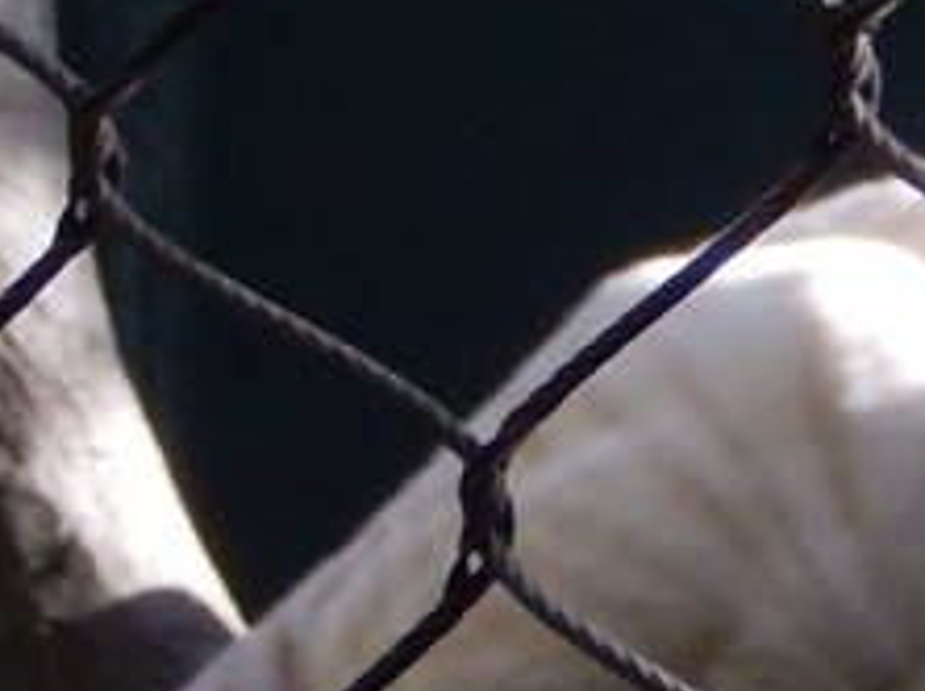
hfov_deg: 2.3
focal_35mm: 845
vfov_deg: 1.8
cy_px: 512
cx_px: 1496
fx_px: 22555
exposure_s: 1/60
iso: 160
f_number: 5.5
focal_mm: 21
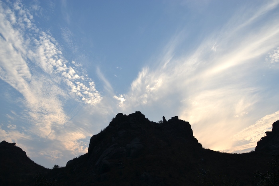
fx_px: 209
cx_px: 140
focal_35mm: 27
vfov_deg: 47.9
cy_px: 93
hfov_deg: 67.4
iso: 100
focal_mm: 18
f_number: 7.1
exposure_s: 1/200
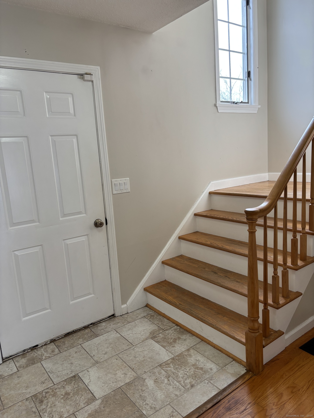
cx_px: 157
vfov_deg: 67.3
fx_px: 314
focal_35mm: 26
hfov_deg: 53.1
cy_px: 209
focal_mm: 5.96
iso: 80
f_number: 1.6
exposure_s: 1/120
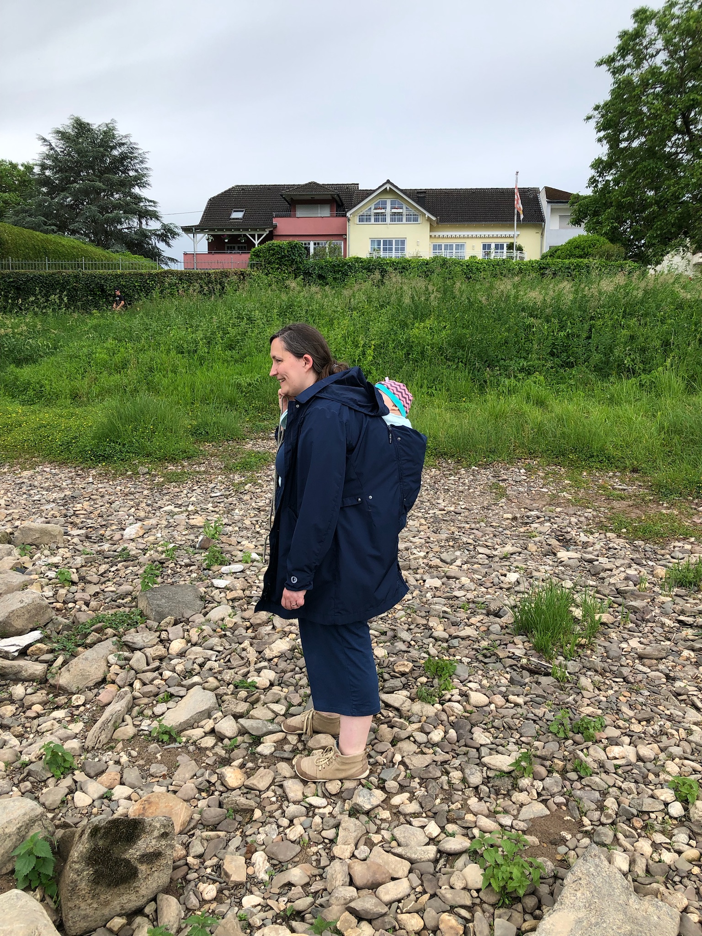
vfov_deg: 63.4
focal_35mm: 28
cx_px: 351
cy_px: 468
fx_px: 757
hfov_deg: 49.7
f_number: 1.8
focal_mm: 3.99
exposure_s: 1/480
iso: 20
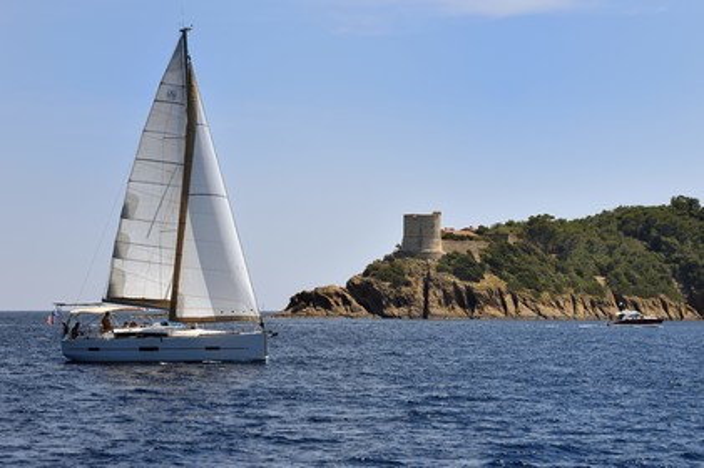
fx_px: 2540
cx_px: 352
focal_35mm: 130
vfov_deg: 10.5
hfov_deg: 15.8
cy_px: 234
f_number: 9
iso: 200
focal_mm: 130
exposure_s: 1/800
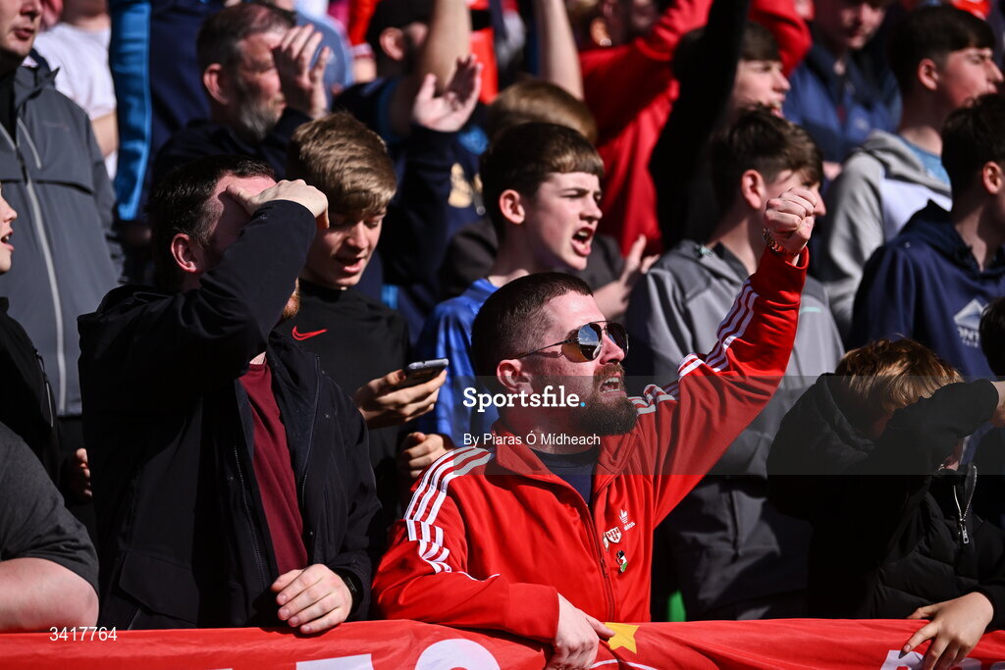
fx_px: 3909
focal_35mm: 140
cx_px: 502
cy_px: 335
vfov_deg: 9.8
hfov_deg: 14.7
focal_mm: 140
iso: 250
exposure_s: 1/10000
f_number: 2.8
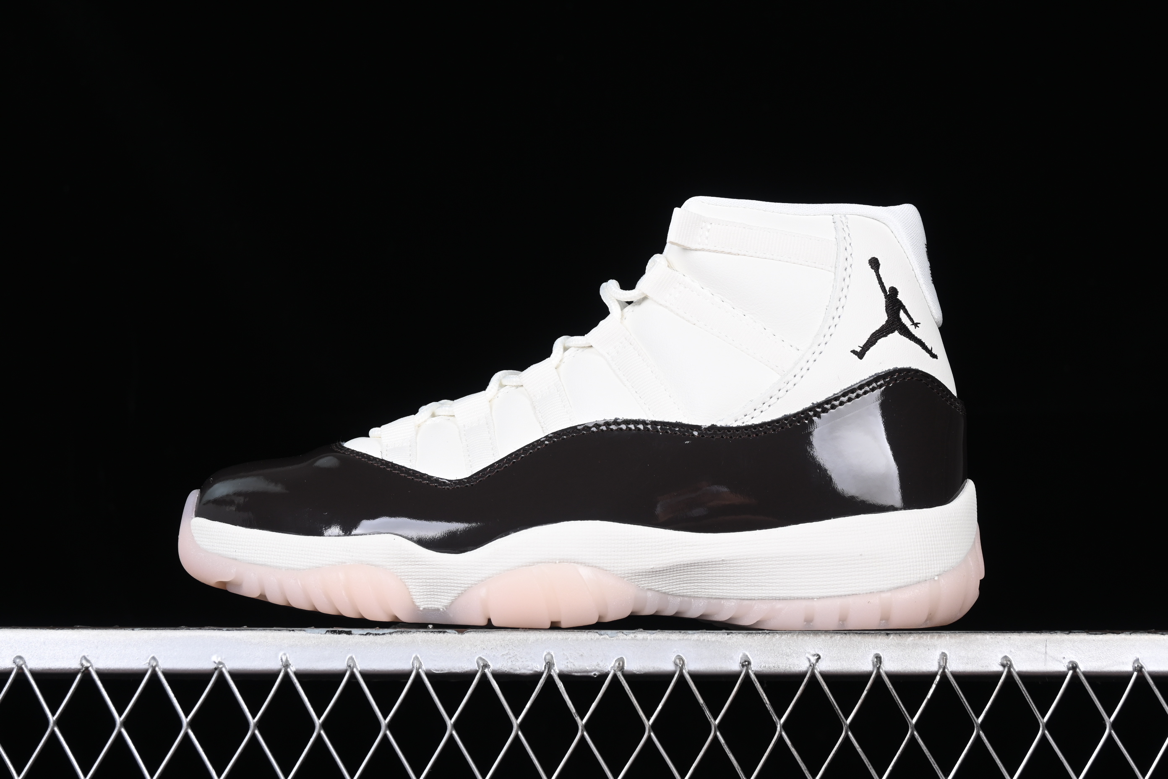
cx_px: 584
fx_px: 2336
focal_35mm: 72
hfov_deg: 28.1
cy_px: 390
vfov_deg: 18.9
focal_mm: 48
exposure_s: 1/80
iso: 160
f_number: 8
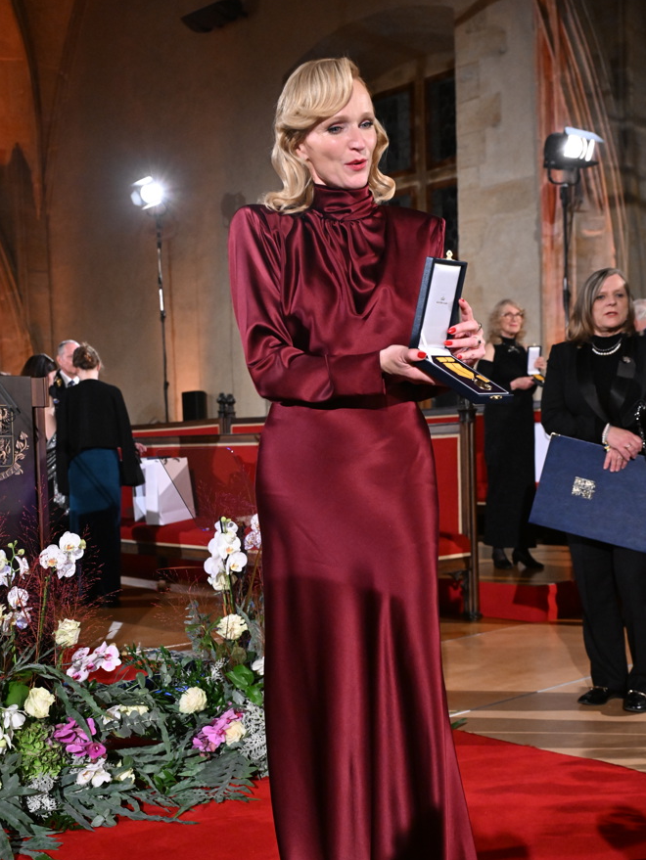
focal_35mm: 43
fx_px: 1069
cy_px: 503
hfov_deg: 33.6
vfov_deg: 43.7
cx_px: 337
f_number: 4.5
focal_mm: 38
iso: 5000
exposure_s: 1/320
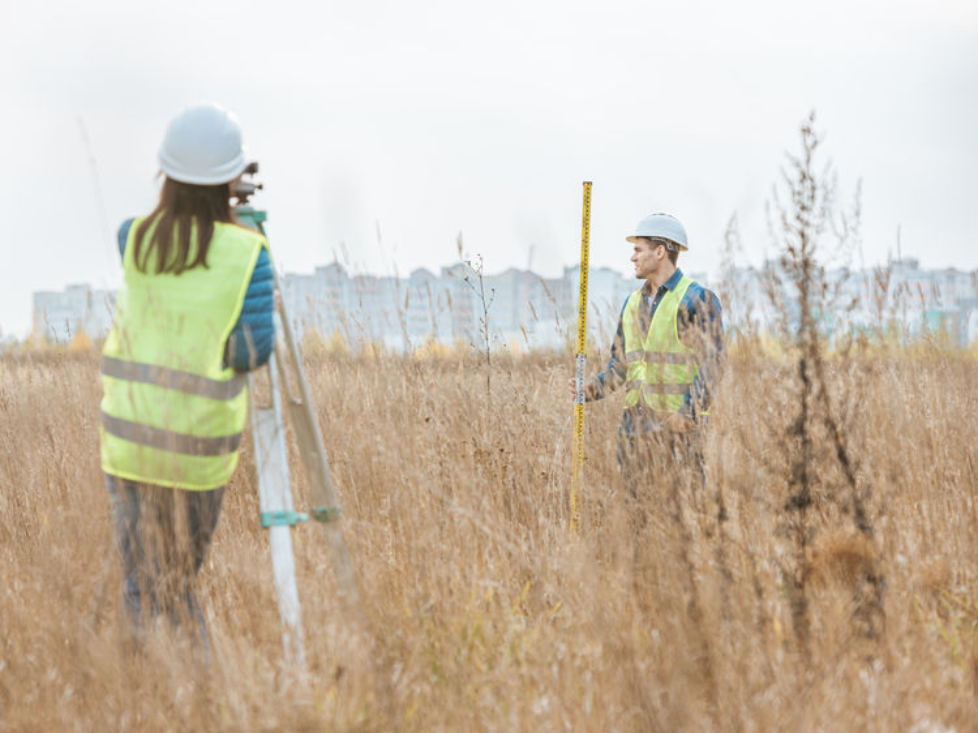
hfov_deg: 15.6
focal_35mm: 126
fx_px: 3559
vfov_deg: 11.8
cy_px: 367
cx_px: 437
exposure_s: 1/320
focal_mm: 116
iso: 125
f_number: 4
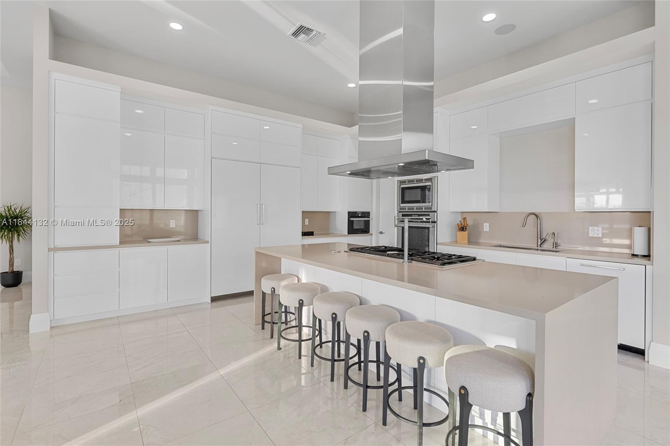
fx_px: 307
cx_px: 335
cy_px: 223
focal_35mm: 16
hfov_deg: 95.0
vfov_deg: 72.0
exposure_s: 1/50
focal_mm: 16.5
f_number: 6.3
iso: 500
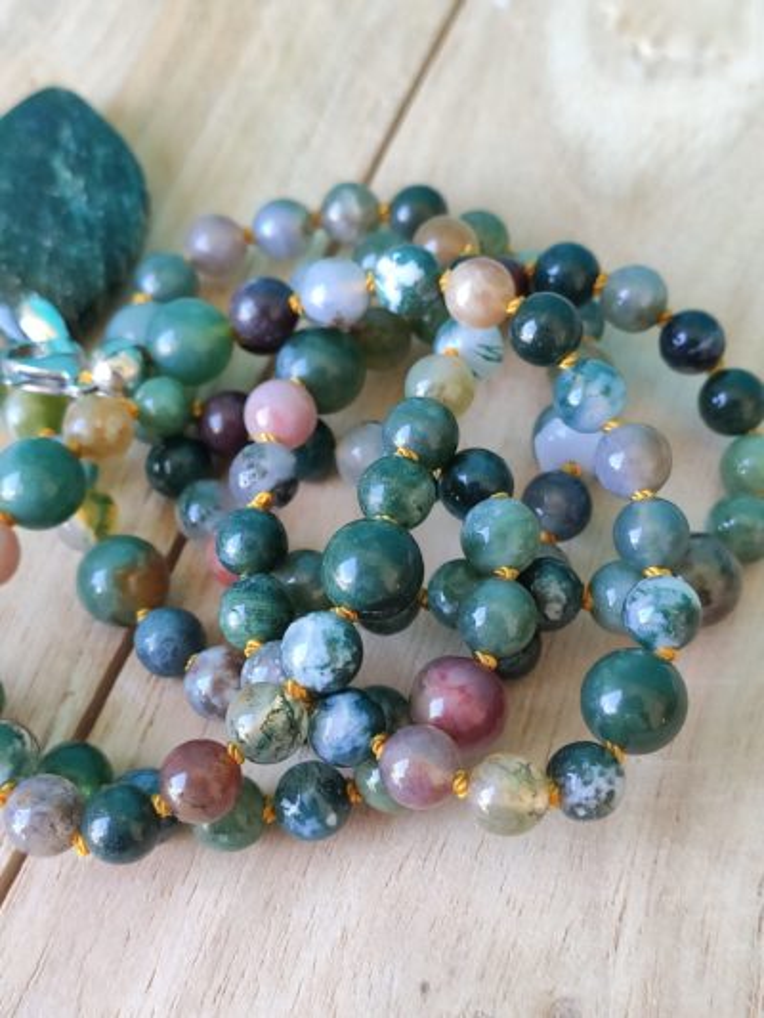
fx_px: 765
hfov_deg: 53.1
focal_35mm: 26
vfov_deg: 67.3
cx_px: 382
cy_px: 509
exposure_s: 1/50
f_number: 1.75
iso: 371
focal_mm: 4.77
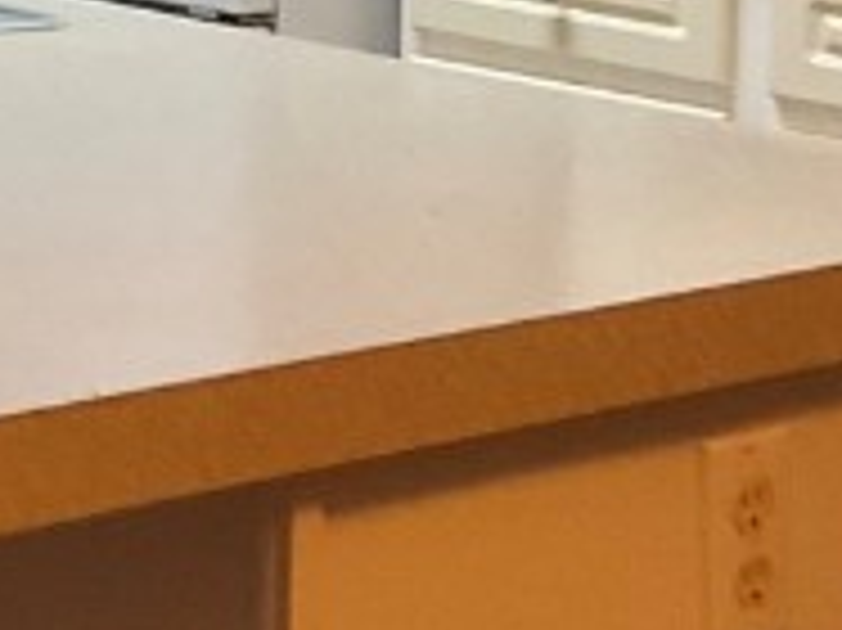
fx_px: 3865
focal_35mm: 159
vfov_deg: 9.0
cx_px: -522
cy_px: -436
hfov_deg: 11.7
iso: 125
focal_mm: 3
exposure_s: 1/60
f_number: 1.8
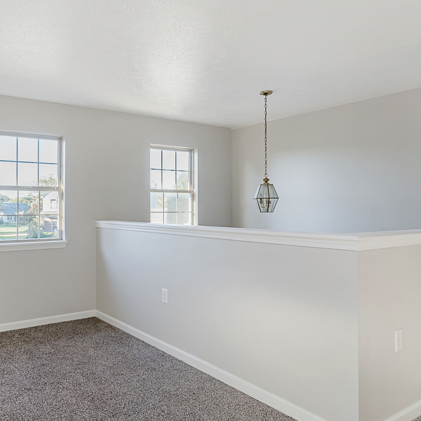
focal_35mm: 28
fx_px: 385
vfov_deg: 57.3
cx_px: 122
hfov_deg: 55.4
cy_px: 200
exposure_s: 1/100
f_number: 5.6
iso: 320
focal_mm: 15
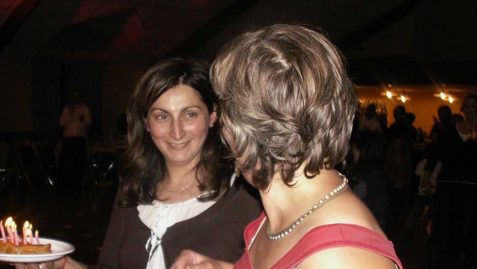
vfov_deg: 23.0
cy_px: 157
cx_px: 203
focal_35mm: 52
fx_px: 658
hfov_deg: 39.8
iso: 160
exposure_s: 1/40
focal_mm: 5.86
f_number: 2.8
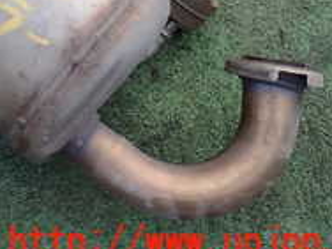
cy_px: -132
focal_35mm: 80
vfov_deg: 16.6
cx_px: -122
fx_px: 767
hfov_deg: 21.6
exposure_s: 1/200
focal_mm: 4.5
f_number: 2.8
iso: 100
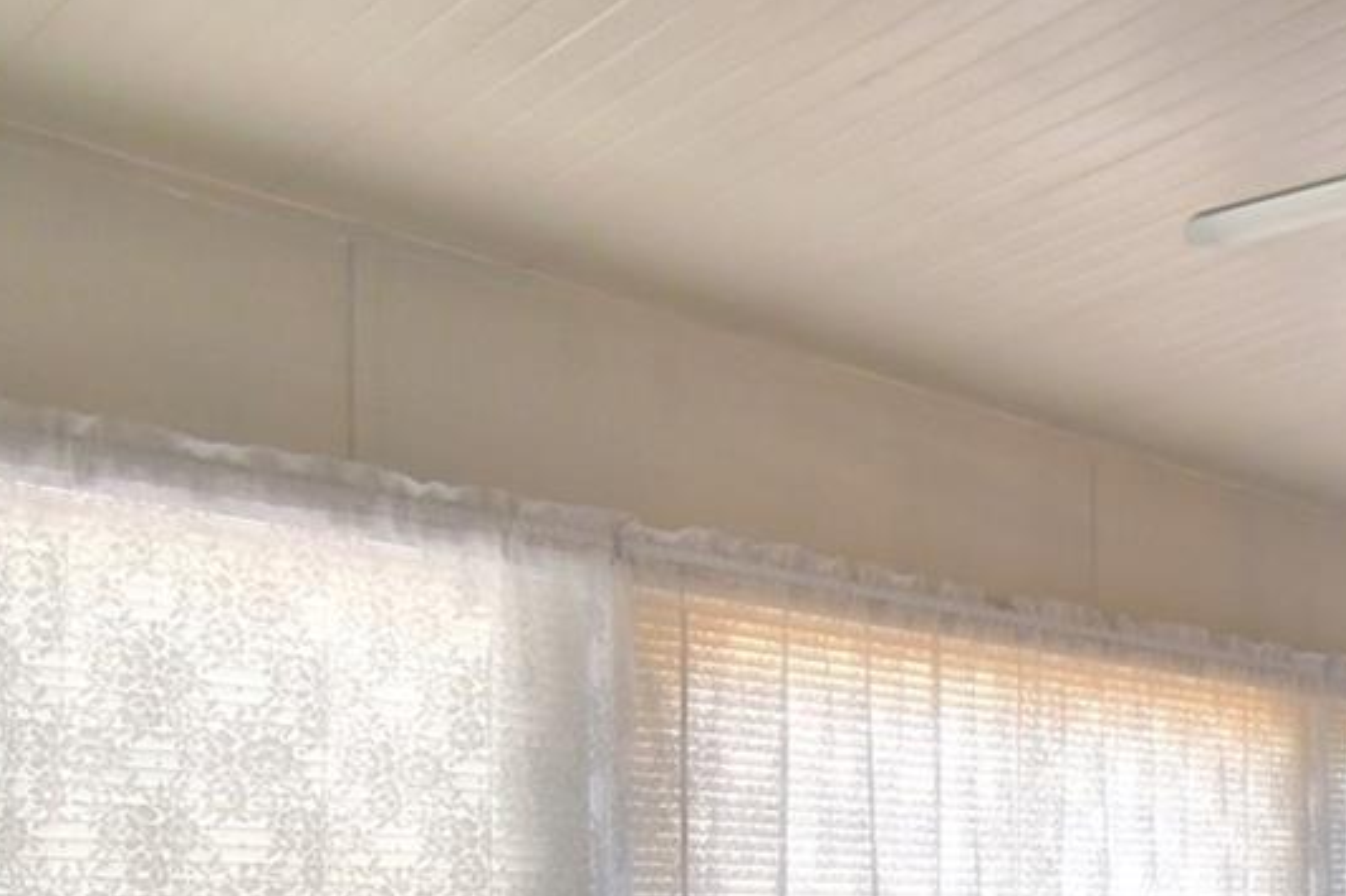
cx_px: 1664
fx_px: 1682
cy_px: 962
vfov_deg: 27.5
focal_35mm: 45
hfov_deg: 34.0
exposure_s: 1/125
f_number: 4.5
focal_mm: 10
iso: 360
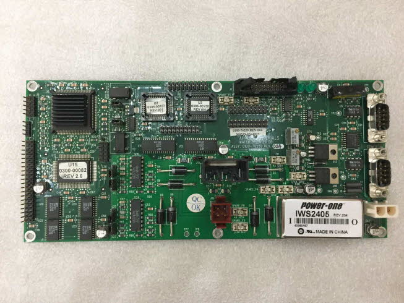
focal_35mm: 29
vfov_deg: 48.2
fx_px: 339
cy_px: 152
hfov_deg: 61.7
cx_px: 202
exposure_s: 1/30
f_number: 2.2
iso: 250
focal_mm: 4.15
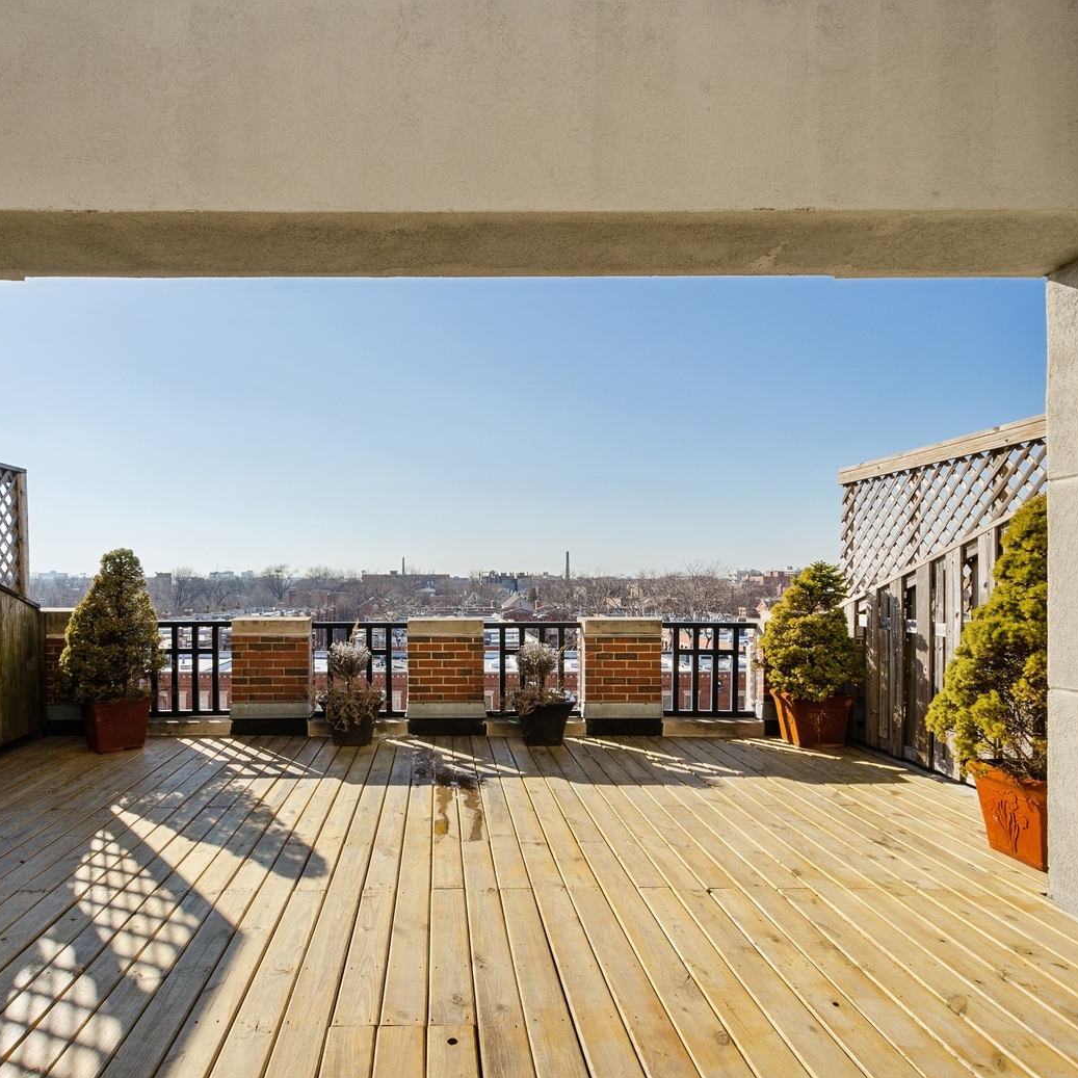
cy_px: 559
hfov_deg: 73.7
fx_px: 705
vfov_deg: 74.8
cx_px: 410
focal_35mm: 20
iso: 200
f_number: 8
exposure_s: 1/800
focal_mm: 10
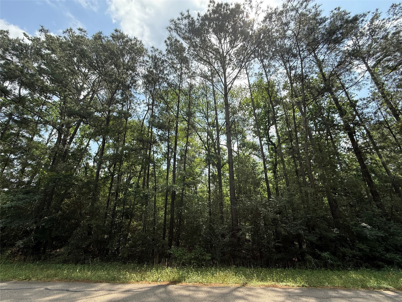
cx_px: 201
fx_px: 163
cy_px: 151
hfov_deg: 102.1
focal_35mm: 14
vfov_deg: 85.7
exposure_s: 1/901
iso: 64
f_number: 2.2
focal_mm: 2.22
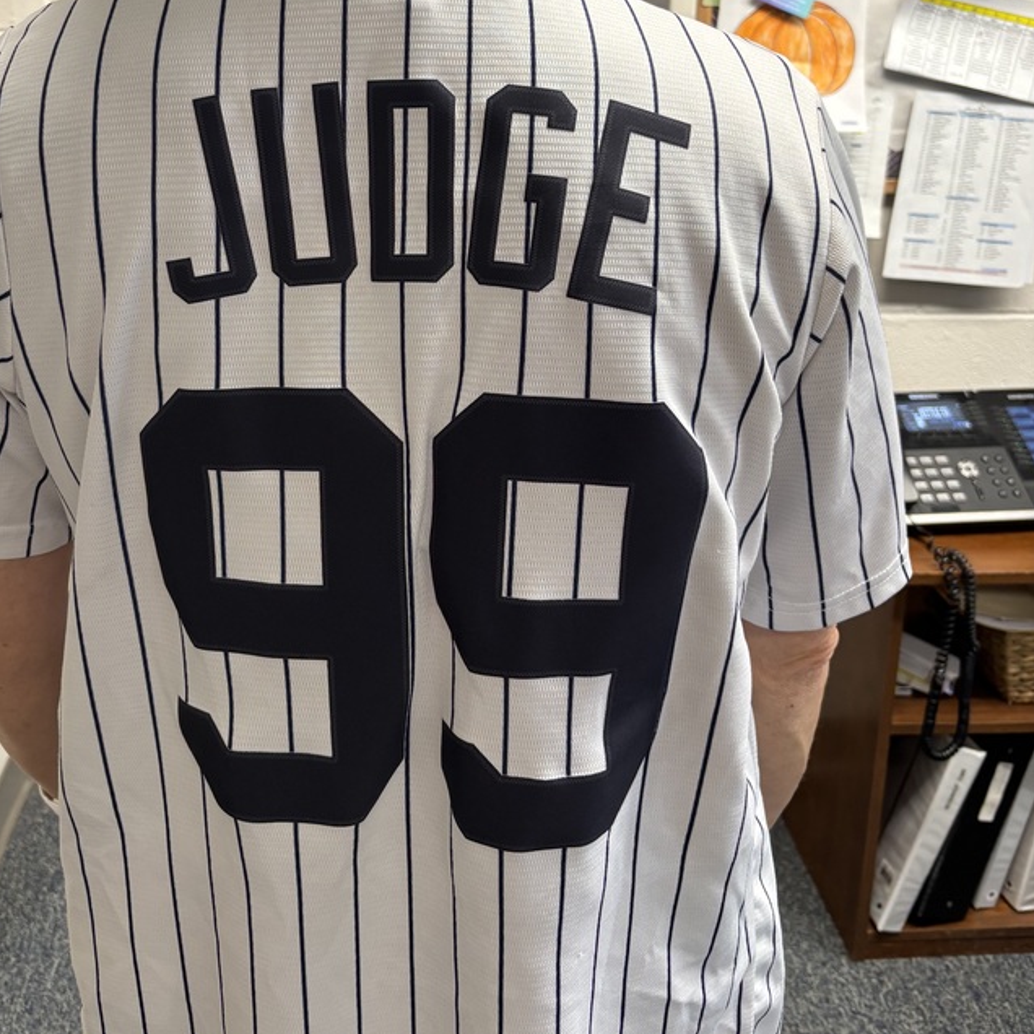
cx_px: 415
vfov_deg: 43.7
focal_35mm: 37
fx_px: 1250
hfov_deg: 44.7
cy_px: 278
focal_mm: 5.96
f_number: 1.6
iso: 125
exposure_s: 1/60
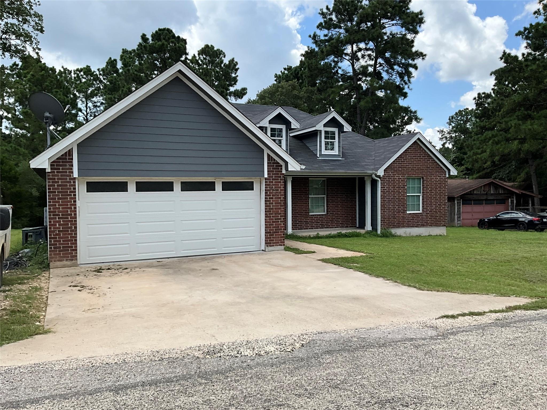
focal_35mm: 29
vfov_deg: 48.2
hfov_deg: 61.7
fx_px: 458
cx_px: 274
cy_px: 205
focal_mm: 3
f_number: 1.8
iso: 25
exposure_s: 1/1055
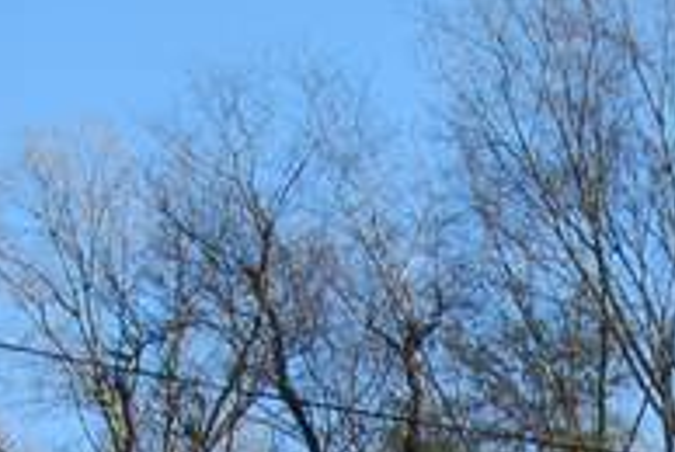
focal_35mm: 178
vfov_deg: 7.0
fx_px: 3343
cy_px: 1309
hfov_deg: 11.4
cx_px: 748
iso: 100
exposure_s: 1/200
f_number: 7.1
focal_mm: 18
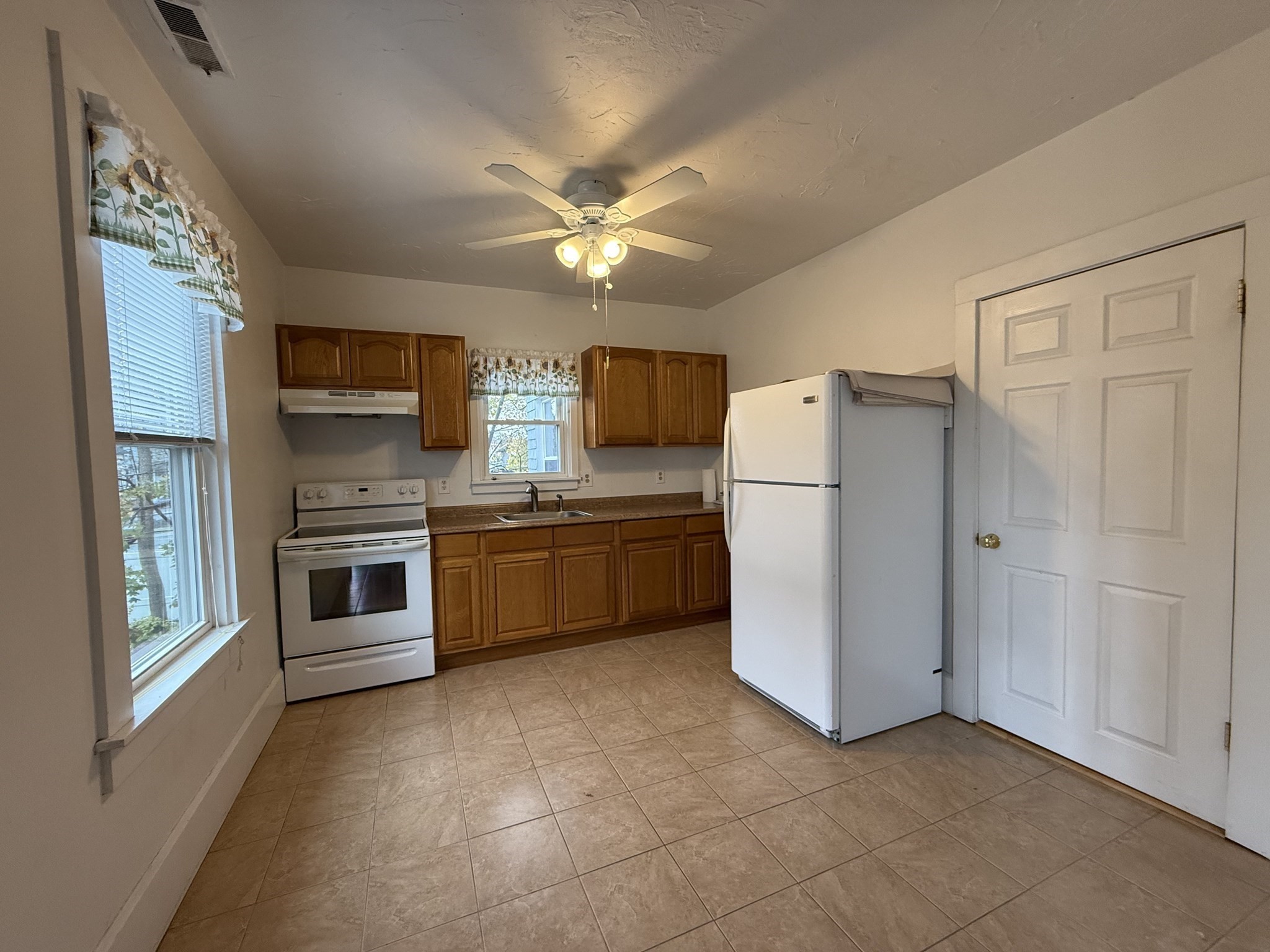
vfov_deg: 85.7
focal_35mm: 14
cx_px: 635
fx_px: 514
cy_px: 476
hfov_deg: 102.1
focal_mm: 2.22
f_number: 2.2
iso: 320
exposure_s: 1/120
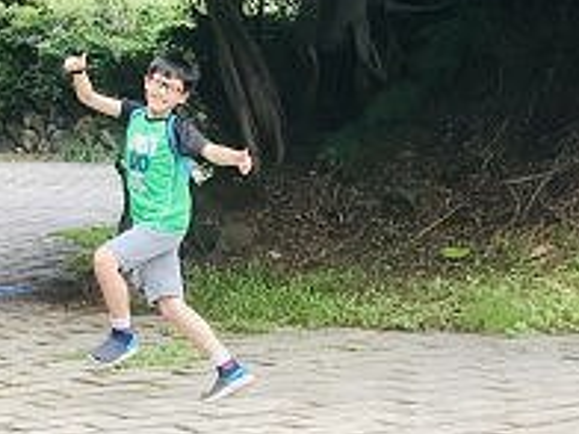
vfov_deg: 12.7
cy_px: -86
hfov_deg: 16.7
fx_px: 1907
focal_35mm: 114
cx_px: -62
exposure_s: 1/550
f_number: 1.8
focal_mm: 3.99
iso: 20
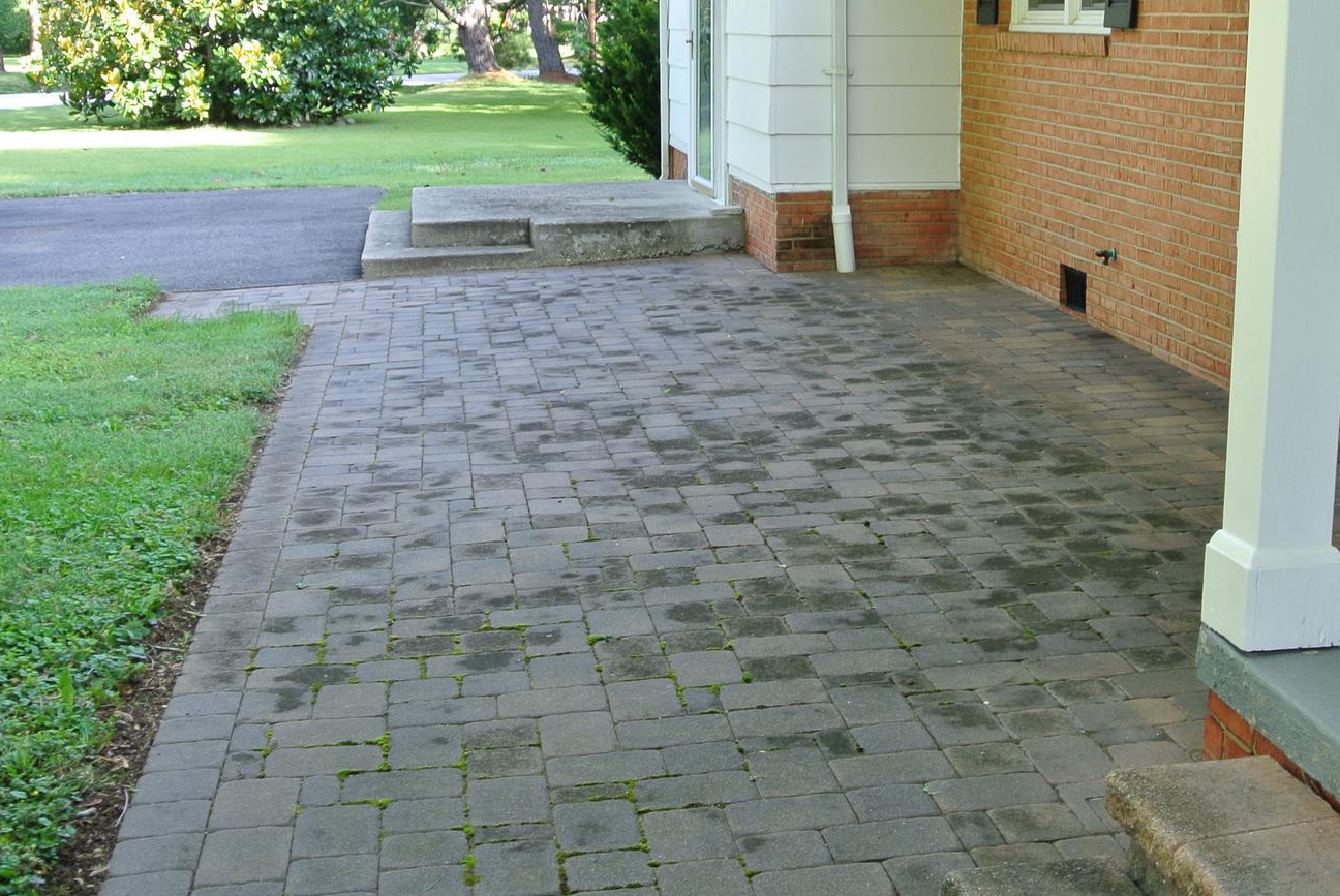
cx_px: 913
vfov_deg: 27.6
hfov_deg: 39.7
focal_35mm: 49
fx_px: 1826
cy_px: 468
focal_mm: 11.8
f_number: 3.8
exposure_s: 1/60
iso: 100
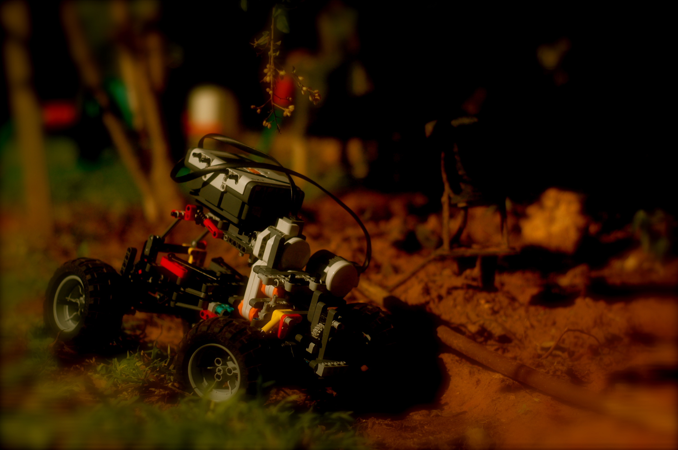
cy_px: 225
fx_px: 1411
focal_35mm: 75
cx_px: 339
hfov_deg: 27.0
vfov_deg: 18.1
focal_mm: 50
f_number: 2.5
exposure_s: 1/8000
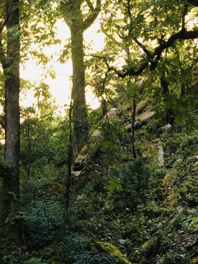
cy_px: 355
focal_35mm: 87
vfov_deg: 20.3
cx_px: 1
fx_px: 664
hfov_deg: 16.6
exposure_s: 1/33
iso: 32
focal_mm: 4.15
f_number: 2.2
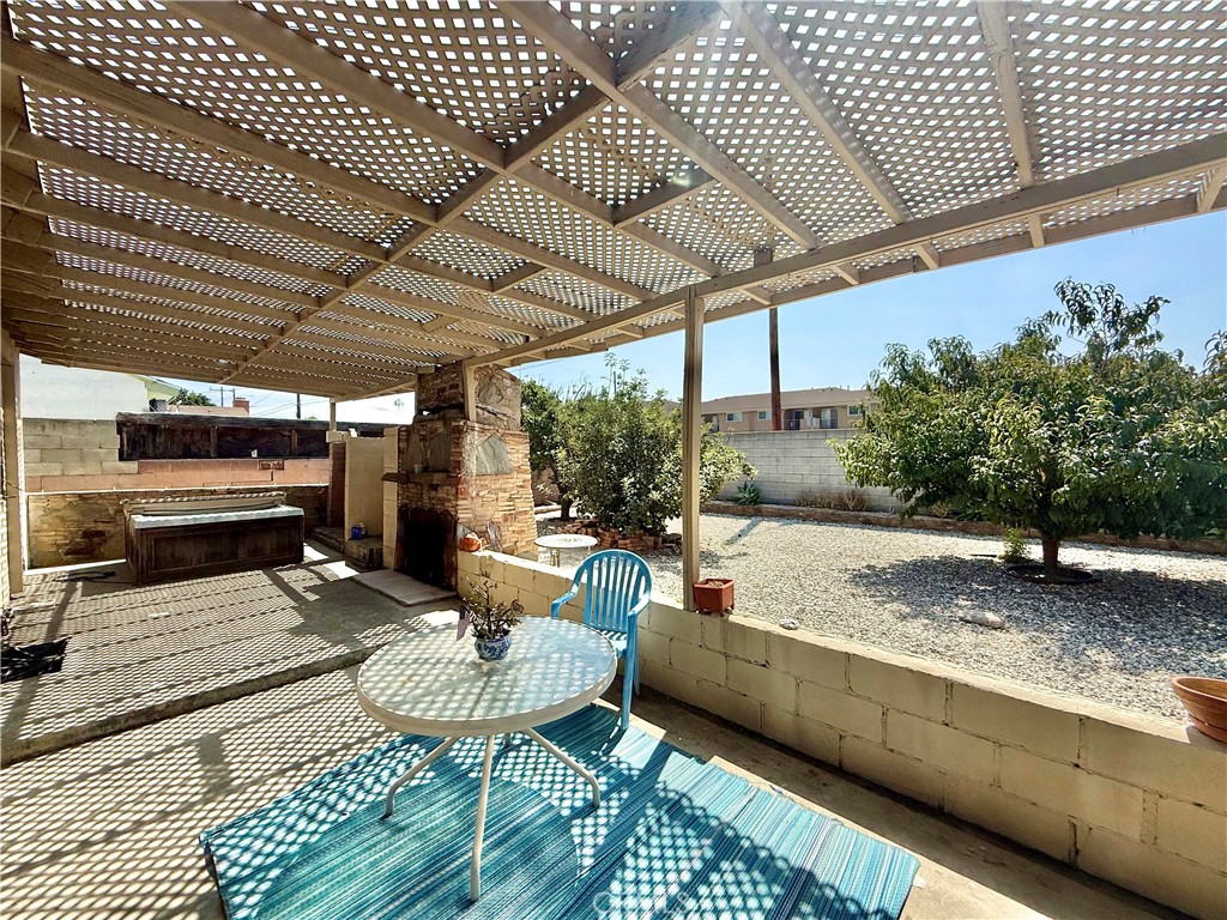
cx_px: 614
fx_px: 496
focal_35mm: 14
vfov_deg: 85.7
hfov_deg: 102.1
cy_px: 460
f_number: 2.2
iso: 50
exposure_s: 1/3663
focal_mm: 2.22
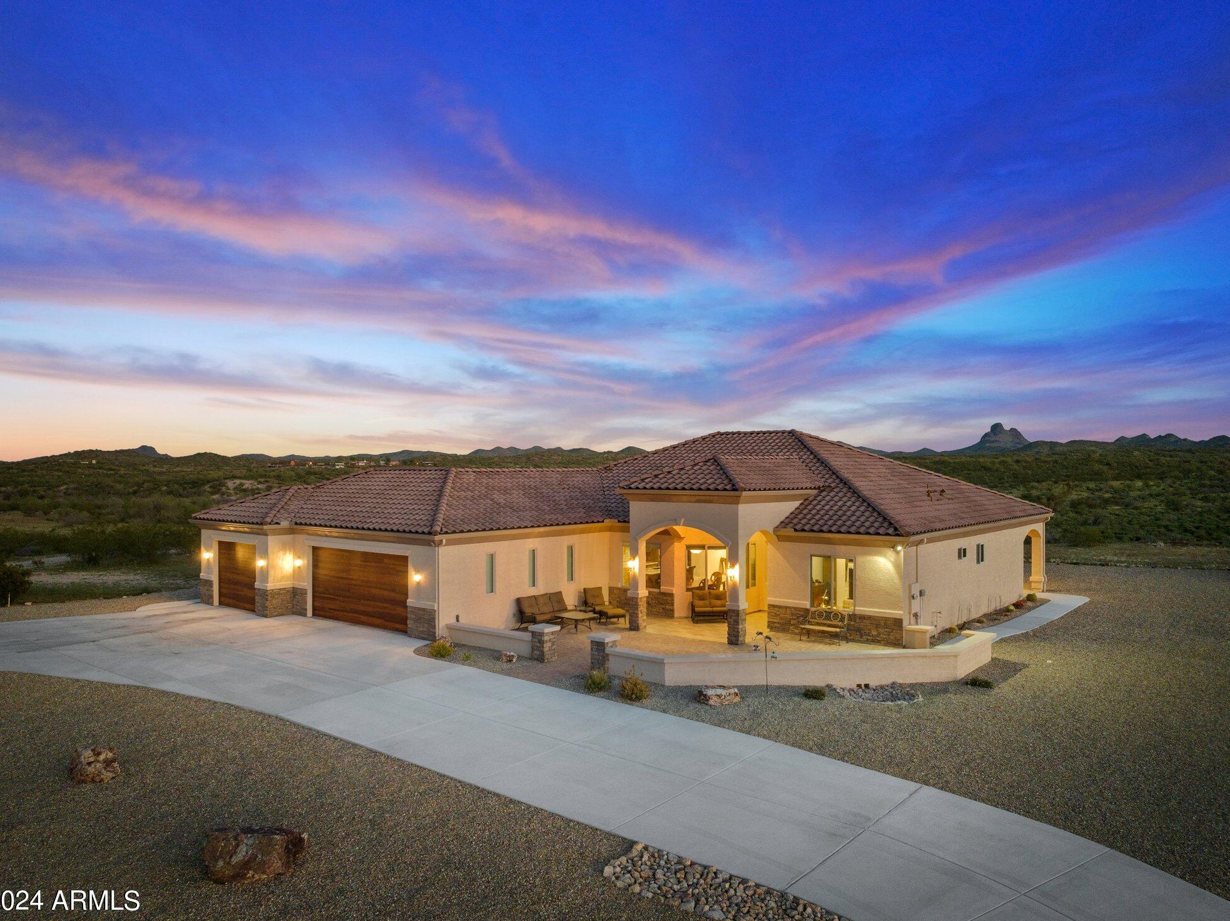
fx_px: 888
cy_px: 464
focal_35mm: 25
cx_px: 623
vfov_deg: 54.8
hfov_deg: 69.4
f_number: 2.8
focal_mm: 12.29
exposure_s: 1/13
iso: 500
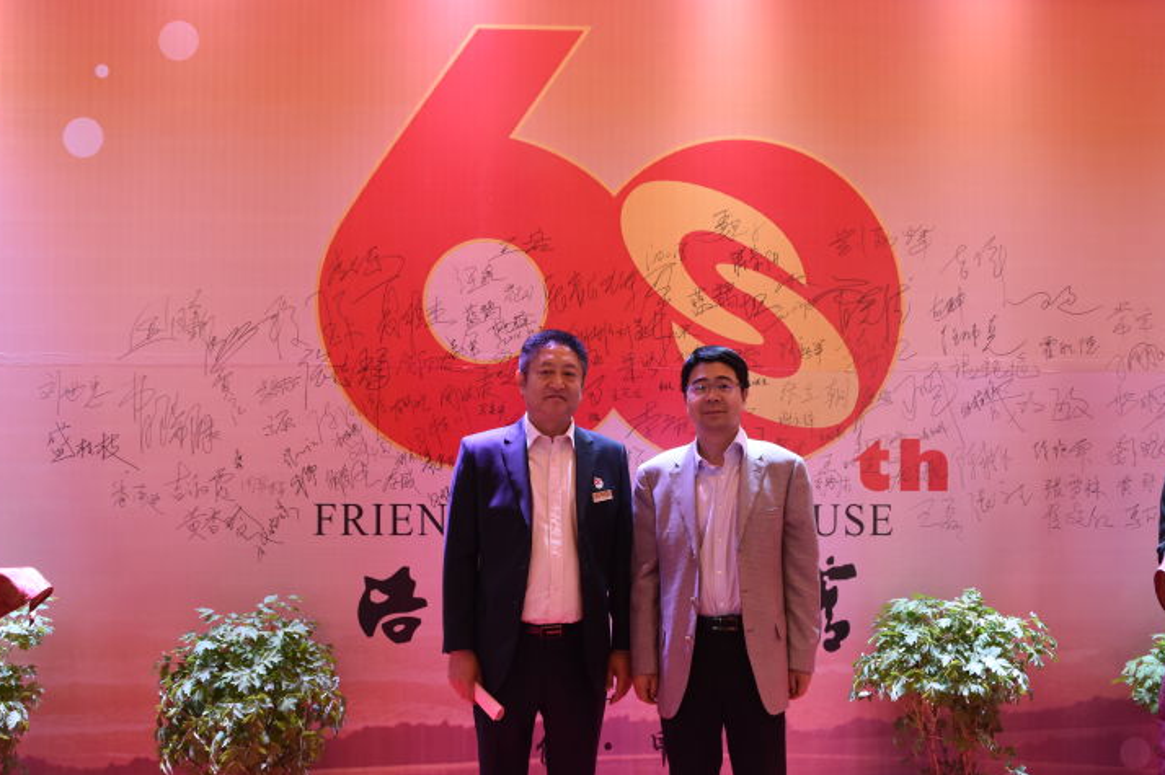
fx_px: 1196
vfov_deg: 35.9
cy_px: 405
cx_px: 551
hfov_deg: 51.9
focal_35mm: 37
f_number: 5
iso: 1000
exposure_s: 1/100
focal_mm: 22
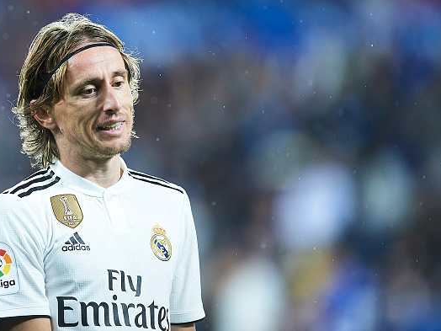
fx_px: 5555
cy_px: 166
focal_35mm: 436
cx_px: 199
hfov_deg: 4.5
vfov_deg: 3.4
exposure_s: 1/1600
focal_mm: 400
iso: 2500
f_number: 2.8
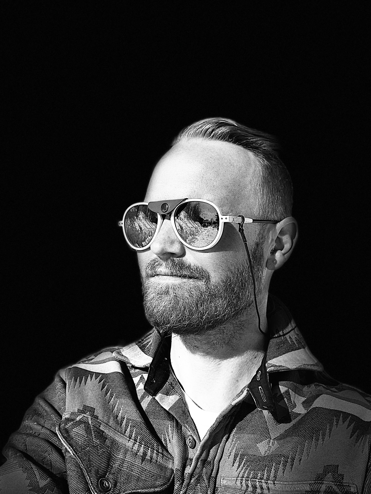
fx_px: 429
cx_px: 186
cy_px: 247
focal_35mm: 30
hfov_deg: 46.8
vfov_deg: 60.0
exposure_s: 1/3155
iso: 32
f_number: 2.2
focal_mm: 2.71
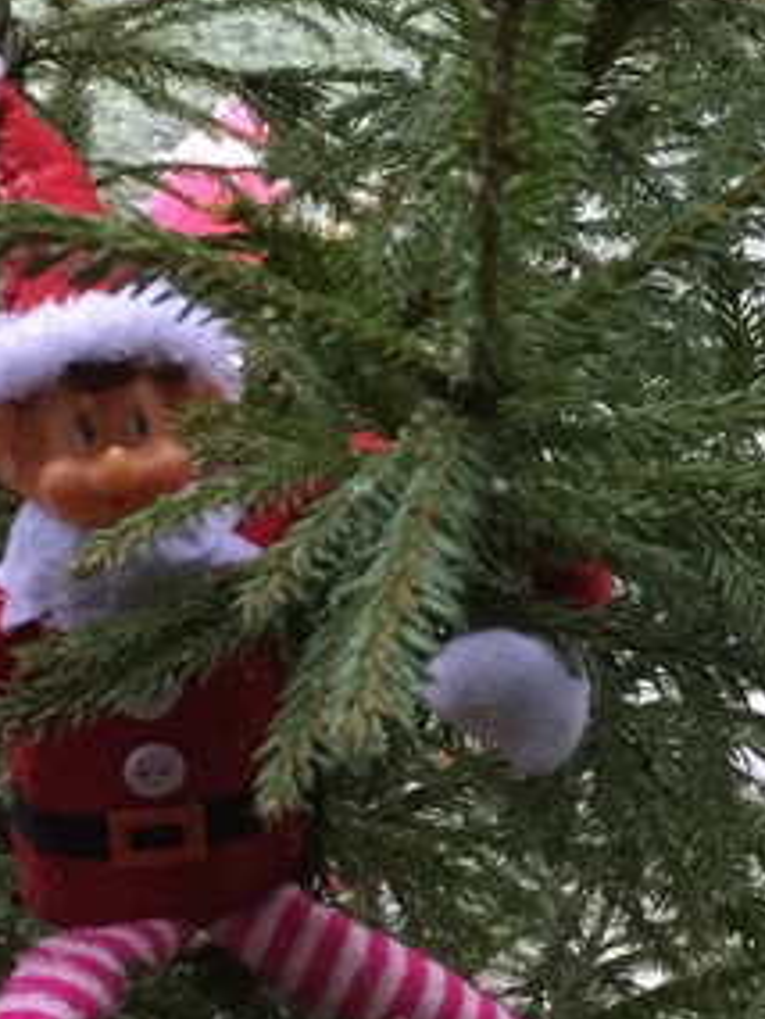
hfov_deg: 16.9
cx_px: 540
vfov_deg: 22.5
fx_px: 2562
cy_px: 461
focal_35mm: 87
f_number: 2.4
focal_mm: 3.3
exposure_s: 1/25
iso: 200
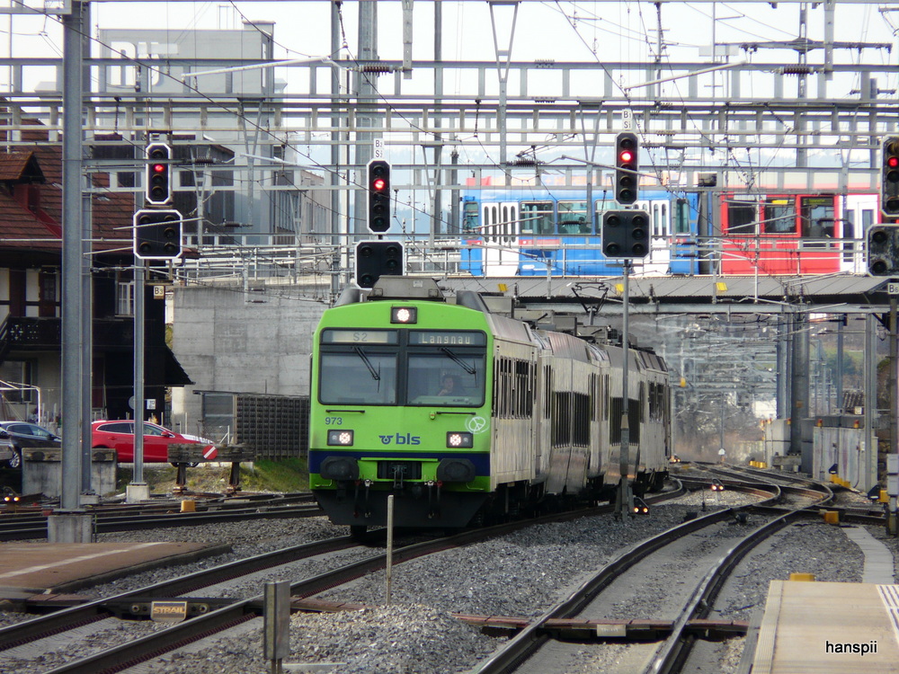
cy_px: 337
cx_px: 450
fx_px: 13089
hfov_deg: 3.9
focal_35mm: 504
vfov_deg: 3.0
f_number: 4.2
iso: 100
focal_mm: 82.7
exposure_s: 1/200
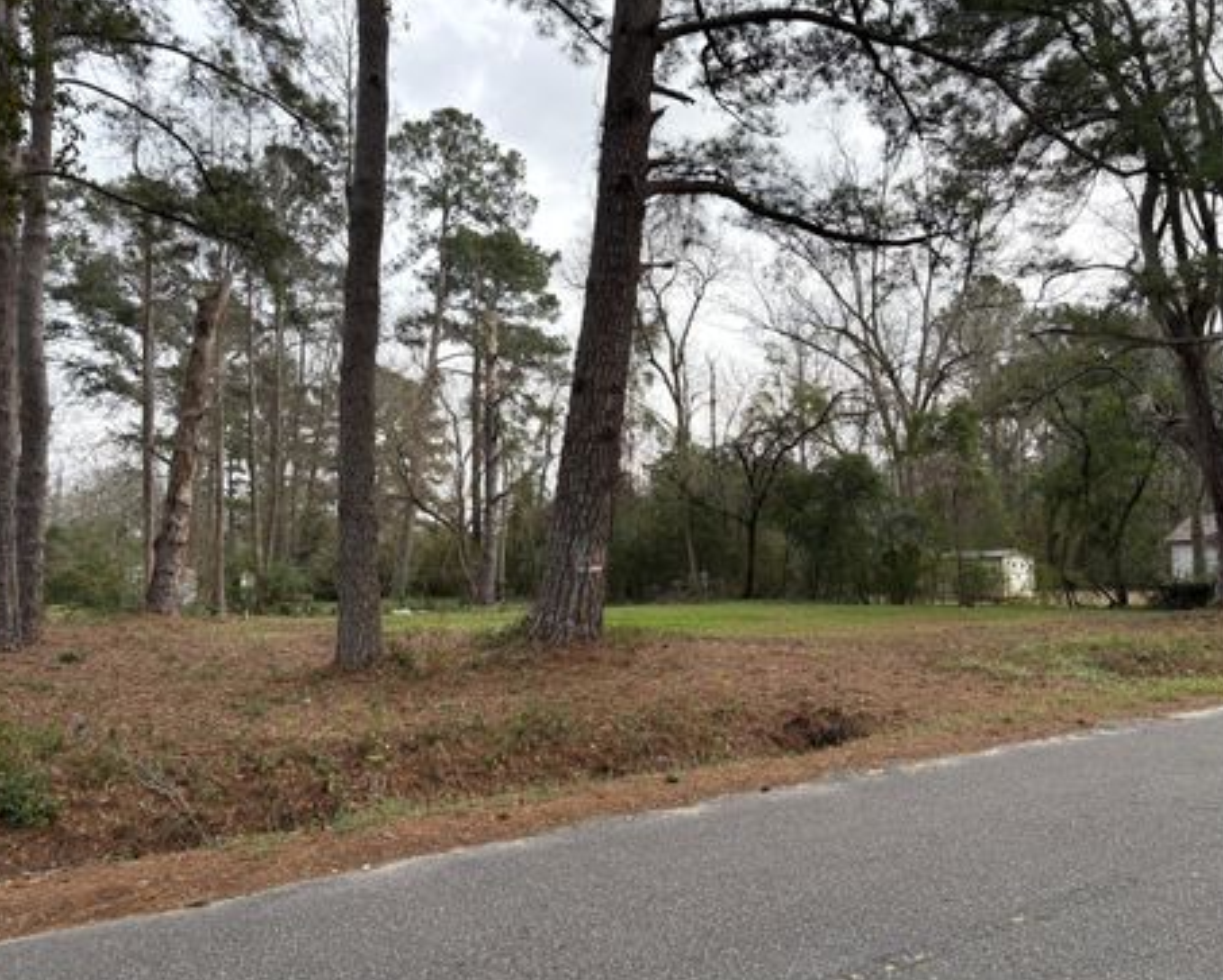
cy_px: 485
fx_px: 1014
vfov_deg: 51.6
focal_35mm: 28
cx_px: 640
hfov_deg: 62.1
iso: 50
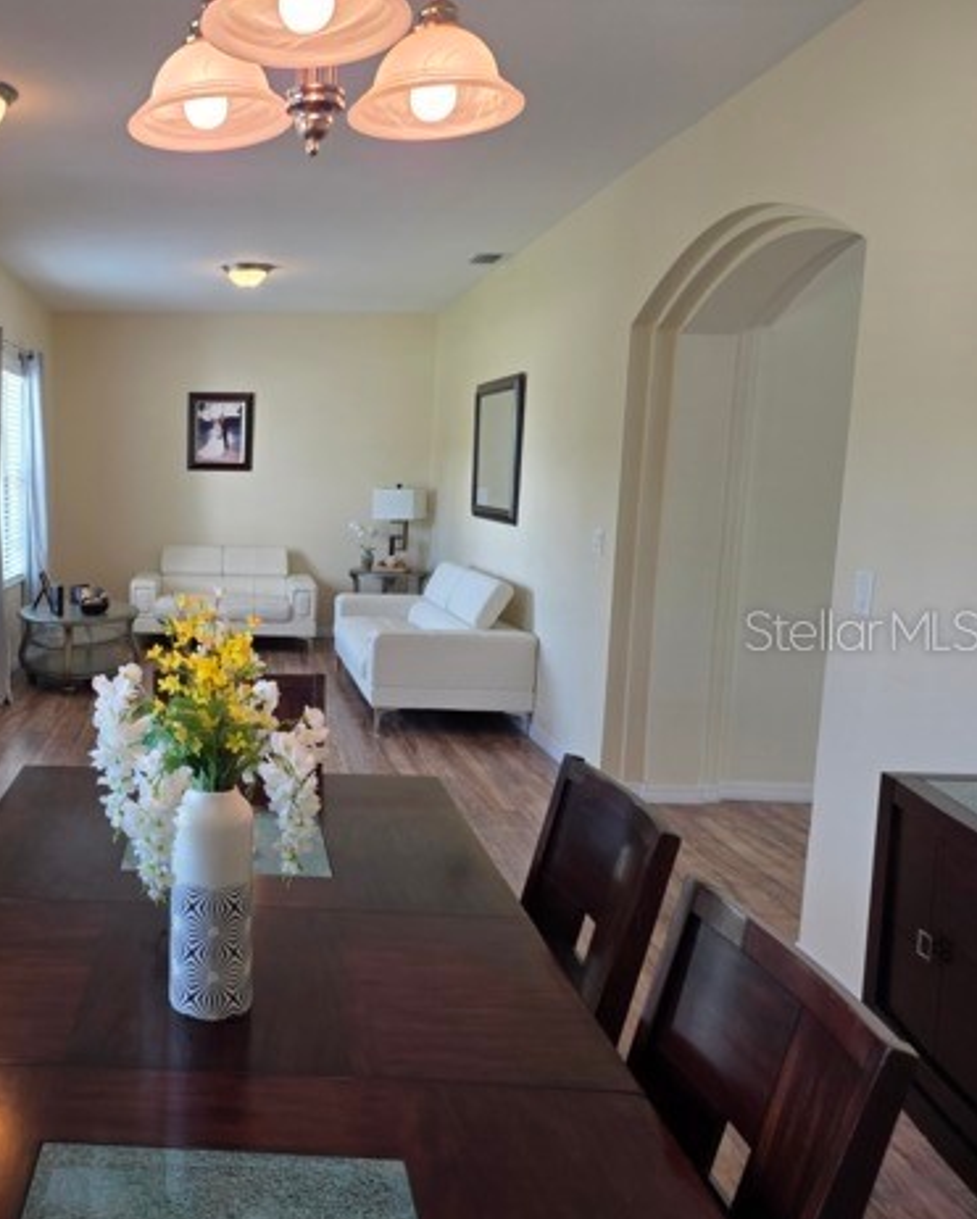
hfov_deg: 44.1
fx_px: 1119
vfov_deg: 57.1
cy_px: 629
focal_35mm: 31
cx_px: 150
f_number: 1.7
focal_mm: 6.25
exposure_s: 1/120
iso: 64
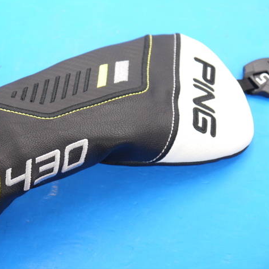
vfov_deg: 20.2
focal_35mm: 86
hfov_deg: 20.1
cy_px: 134
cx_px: 102
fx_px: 756
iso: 800
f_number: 5.3
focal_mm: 36
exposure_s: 1/80
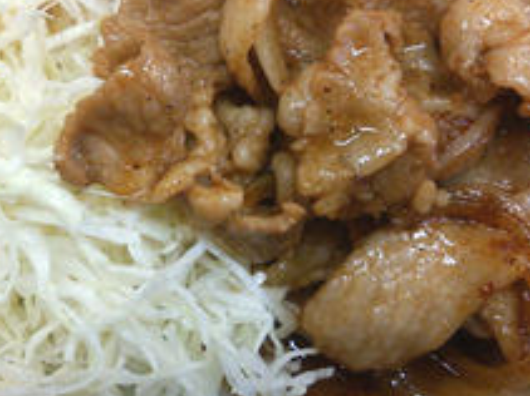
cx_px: 226
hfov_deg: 33.7
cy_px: 175
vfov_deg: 25.6
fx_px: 872
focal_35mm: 57
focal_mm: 4.06
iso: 80
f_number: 1.94
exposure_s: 1/50
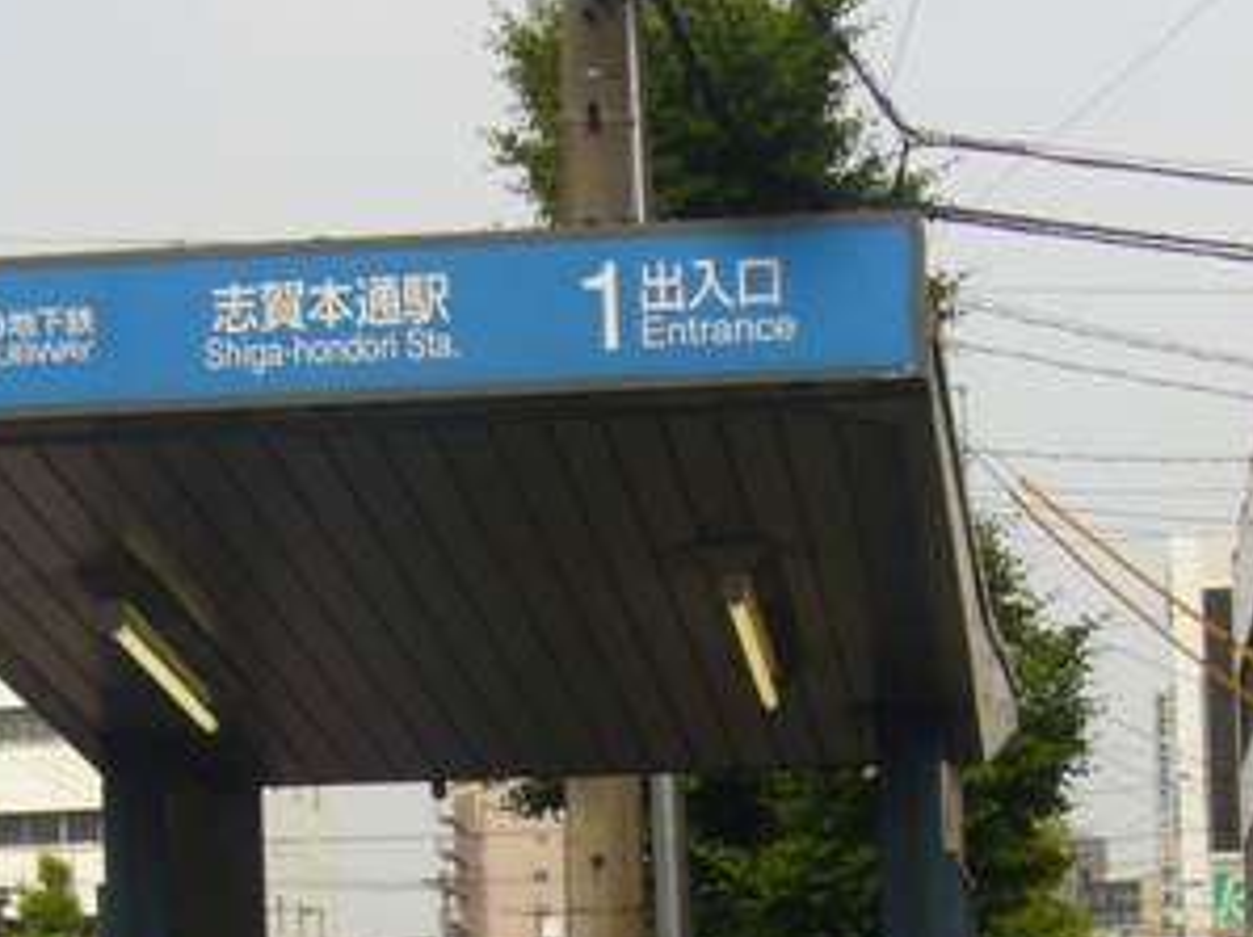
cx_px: 555
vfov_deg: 9.2
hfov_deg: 12.4
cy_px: 996
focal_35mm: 159
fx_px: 5751
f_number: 8.2
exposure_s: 1/125
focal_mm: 12.2
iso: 80
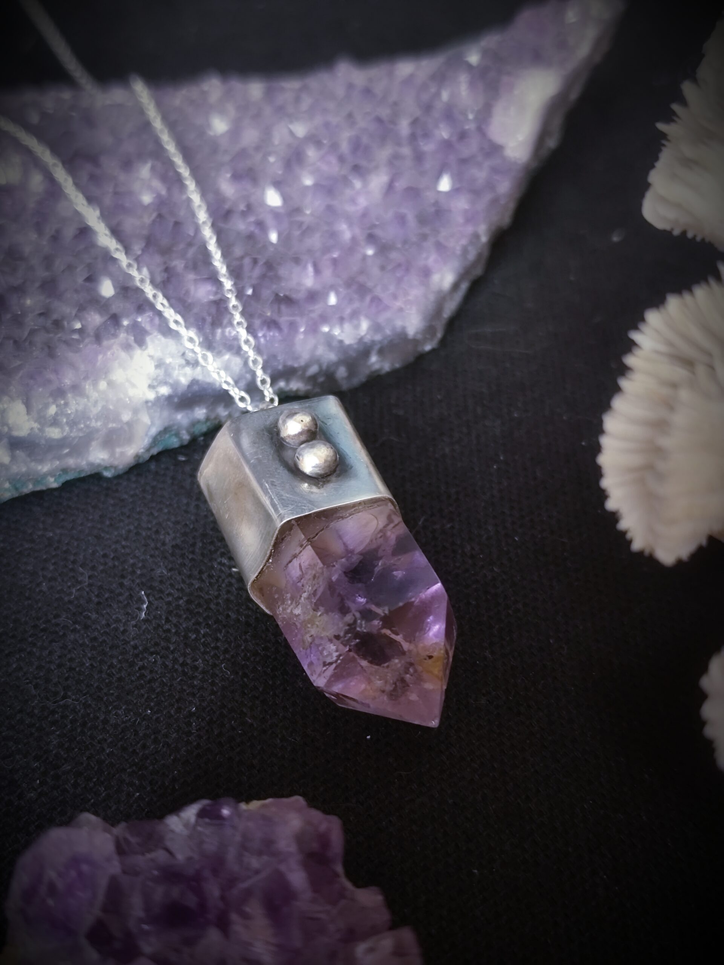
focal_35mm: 46
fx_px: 1283
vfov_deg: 41.2
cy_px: 482
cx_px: 362
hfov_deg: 31.5
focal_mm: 6.19
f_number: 1.65
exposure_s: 1/25
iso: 1000
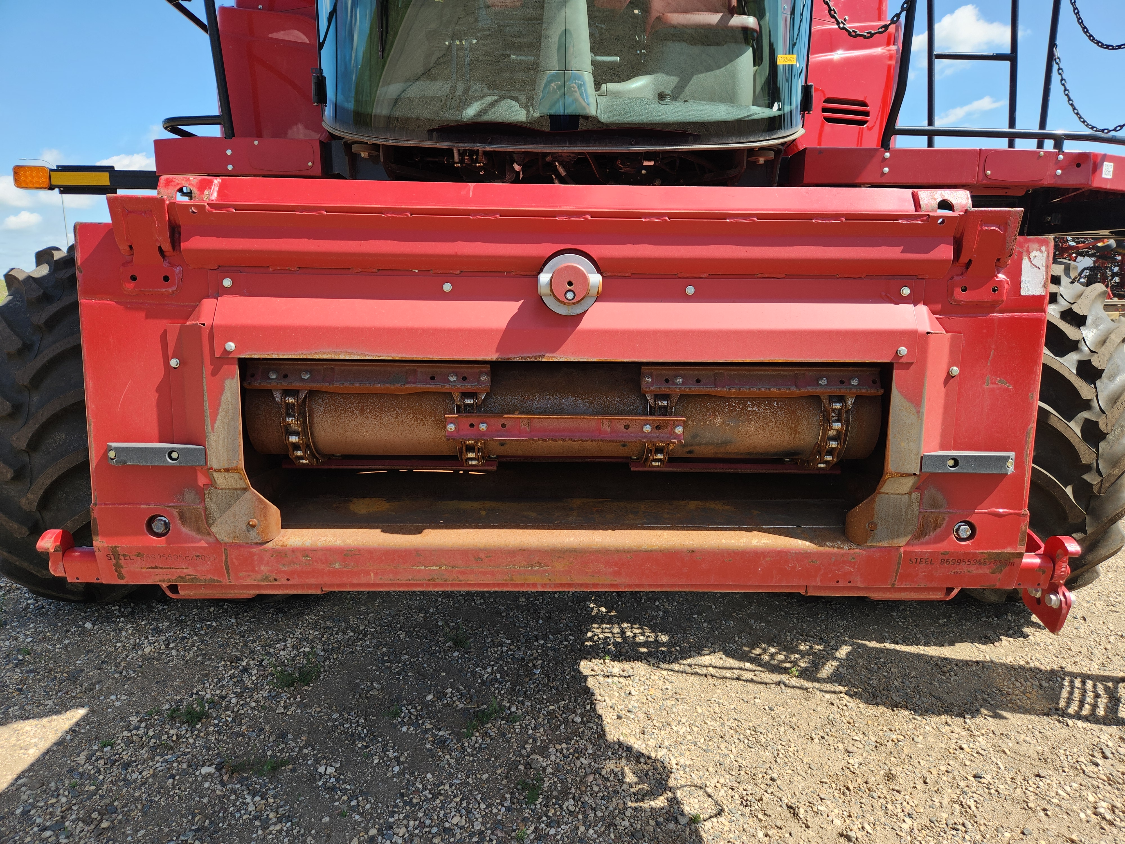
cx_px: 562
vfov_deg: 58.9
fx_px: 747
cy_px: 422
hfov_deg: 73.9
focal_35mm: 23
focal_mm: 5.4
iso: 20
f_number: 1.8
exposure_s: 1/686
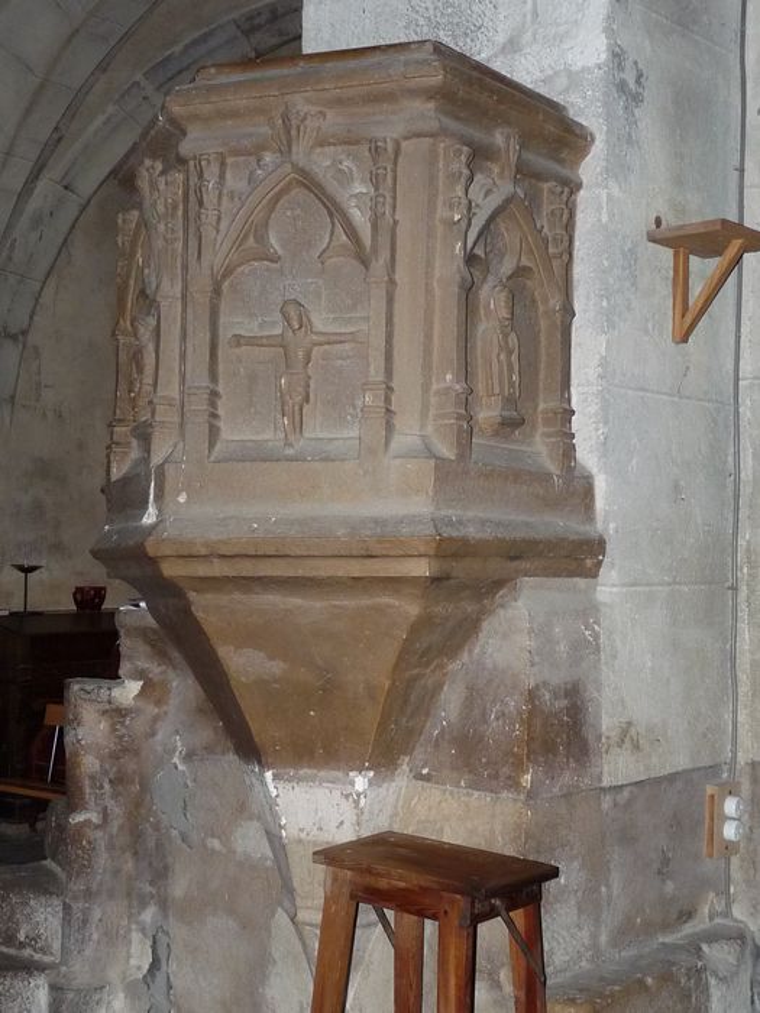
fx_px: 1405
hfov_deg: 30.3
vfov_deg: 39.7
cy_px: 506
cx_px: 380
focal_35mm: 48
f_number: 2.8
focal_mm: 4.8
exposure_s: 1/30
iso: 250
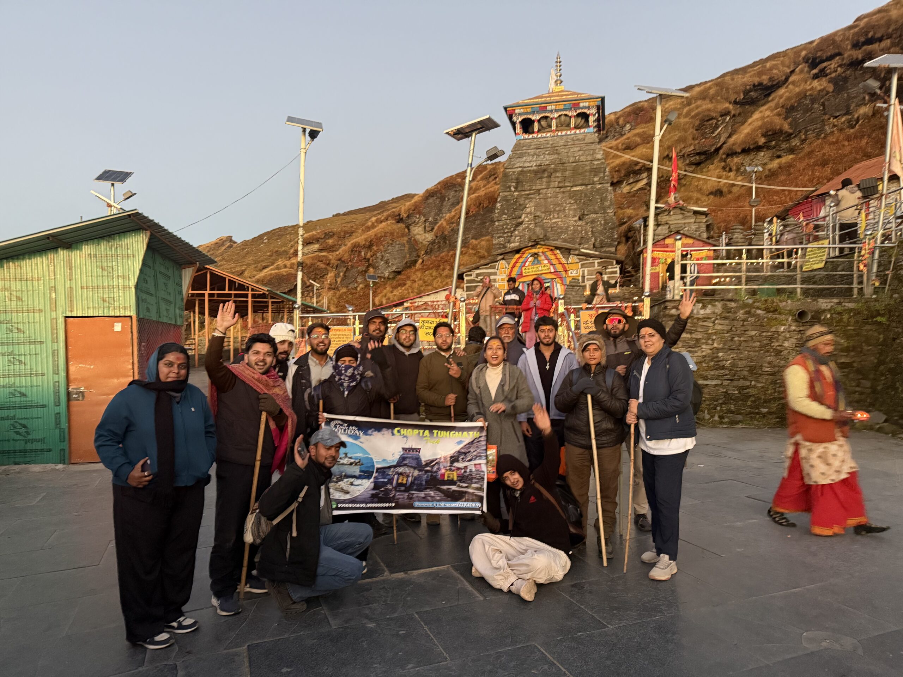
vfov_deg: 56.8
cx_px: 452
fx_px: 626
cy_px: 338
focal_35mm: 24
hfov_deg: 71.6
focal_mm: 6.76
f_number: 1.78
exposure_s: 1/42
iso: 800
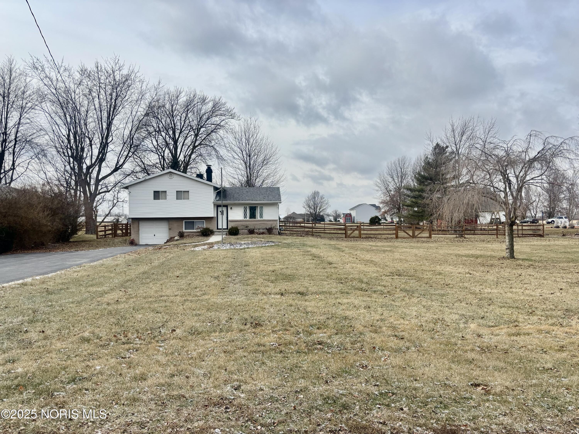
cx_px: 290
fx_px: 435
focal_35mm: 26
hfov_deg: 67.3
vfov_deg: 53.1
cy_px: 217
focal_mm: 5.96
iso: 50
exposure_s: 1/2710
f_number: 1.6
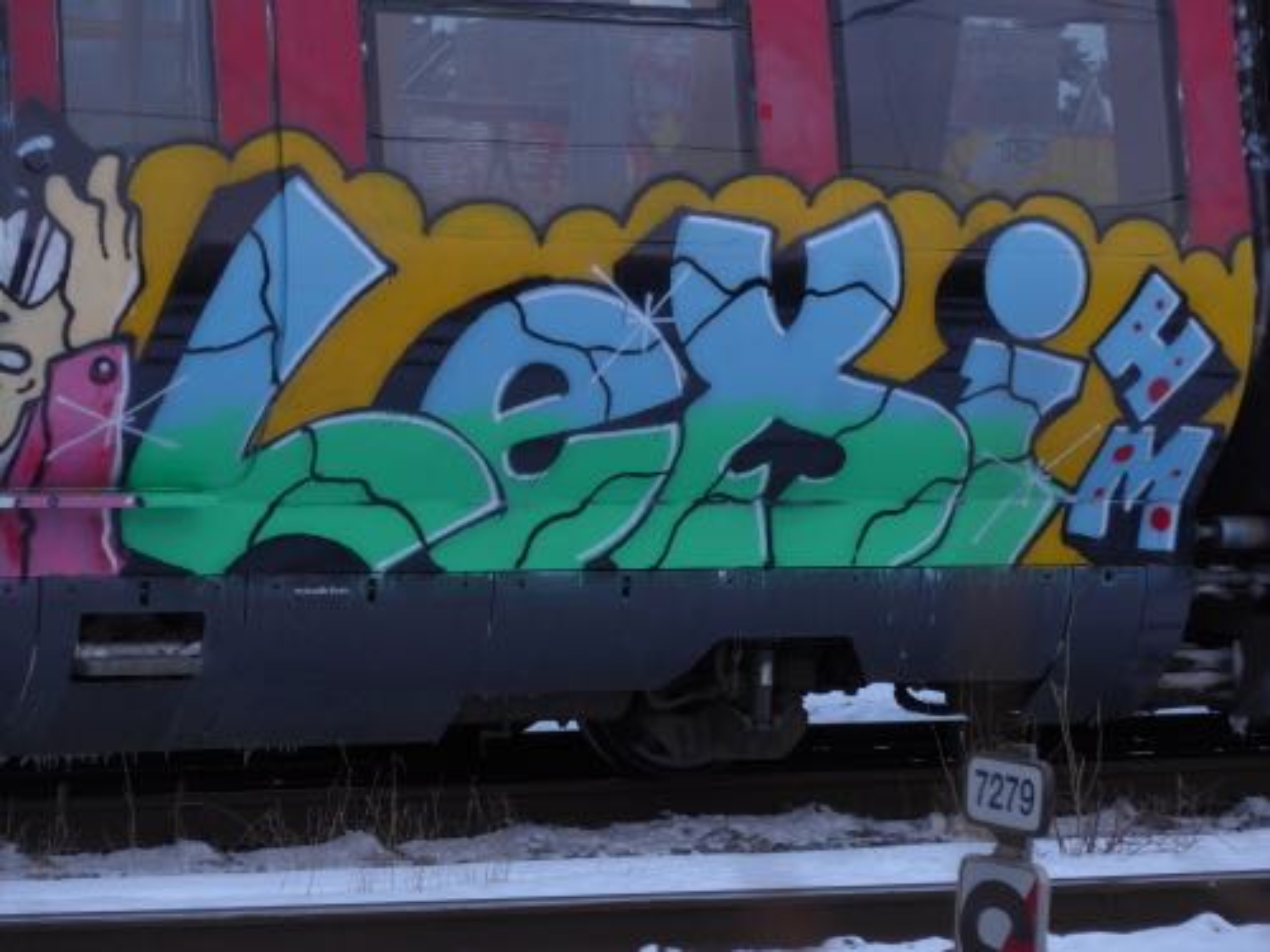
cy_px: 476
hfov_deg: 14.6
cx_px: 635
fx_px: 4953
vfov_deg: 11.0
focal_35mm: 135
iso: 400
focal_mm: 28.9
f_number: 5.5
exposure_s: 1/50
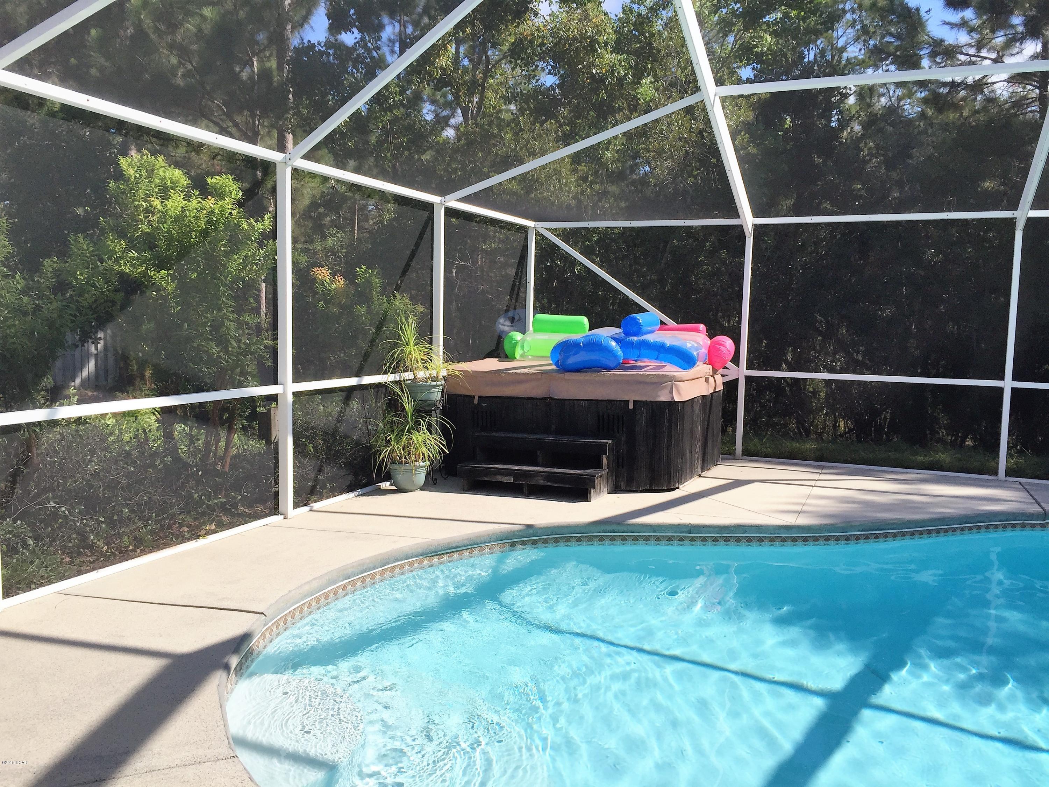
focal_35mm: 29
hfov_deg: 61.7
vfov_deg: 48.2
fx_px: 879
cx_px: 524
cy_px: 394
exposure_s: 1/1412
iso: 32
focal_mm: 4.15
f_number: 2.2
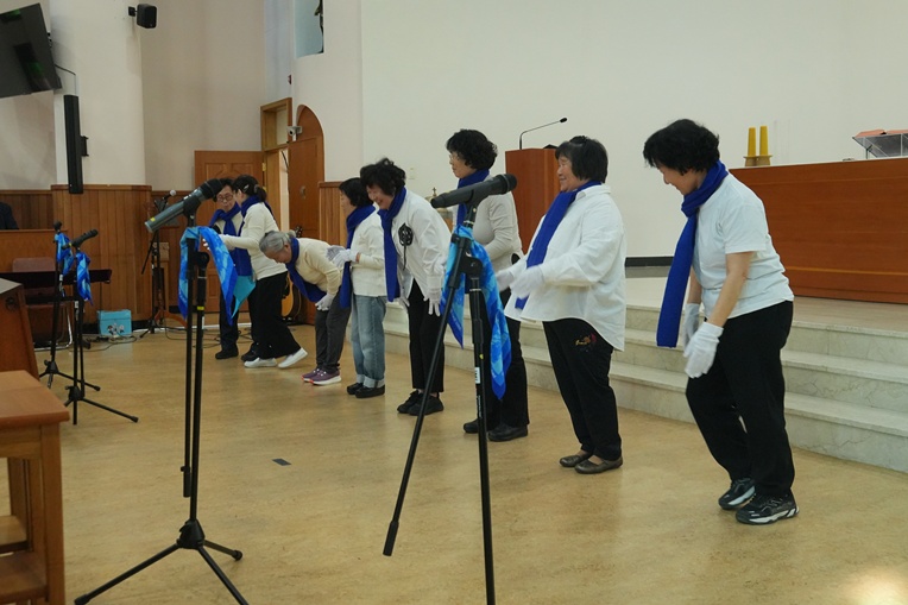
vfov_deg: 36.9
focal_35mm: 36
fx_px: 908
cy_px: 302
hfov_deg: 53.1
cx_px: 454
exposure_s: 1/160
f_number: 6.3
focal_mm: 24
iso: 3200
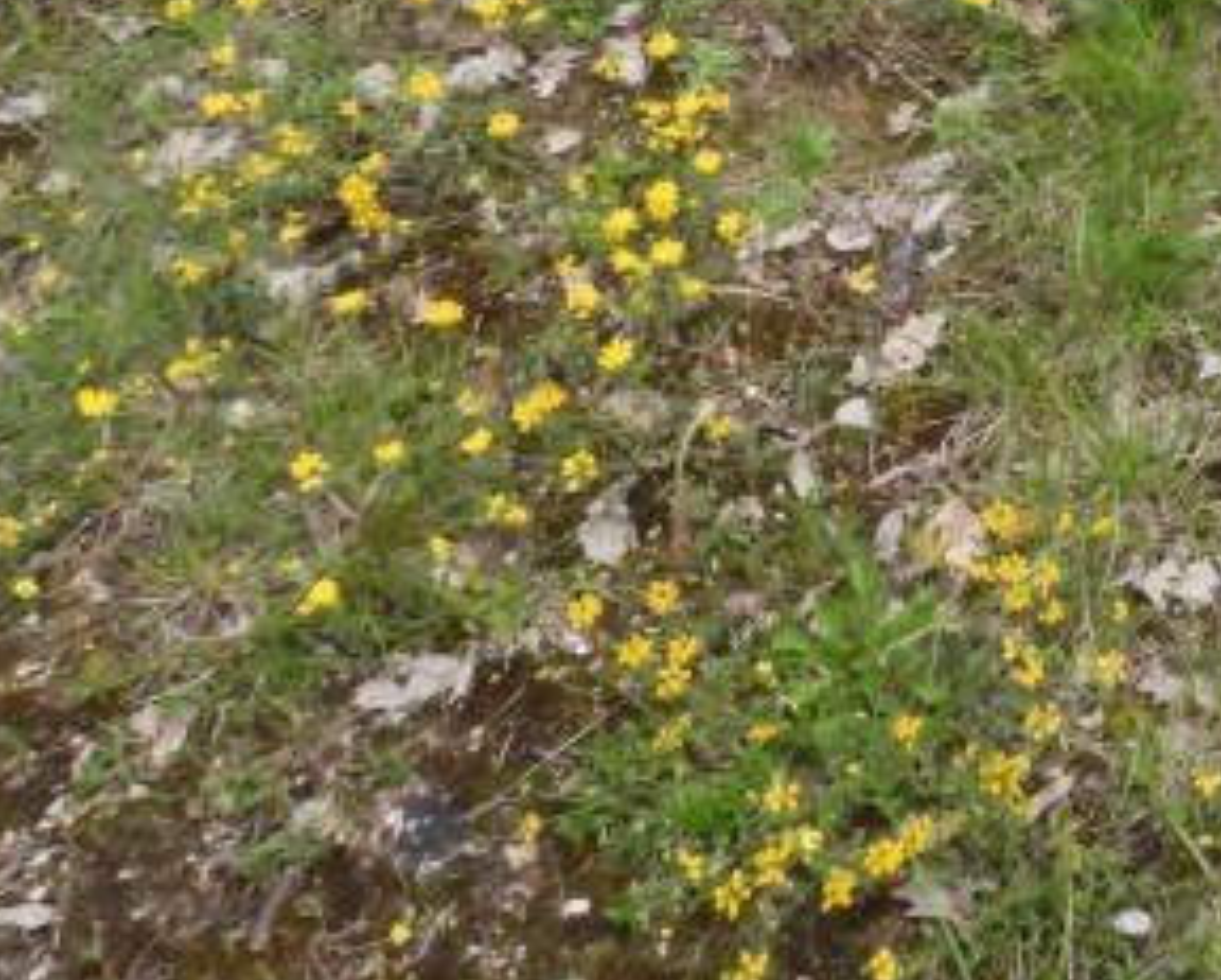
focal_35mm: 65
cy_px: -148
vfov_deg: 22.0
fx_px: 2351
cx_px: 1611
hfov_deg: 25.0
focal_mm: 4.3
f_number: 8
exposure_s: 1/500
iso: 400
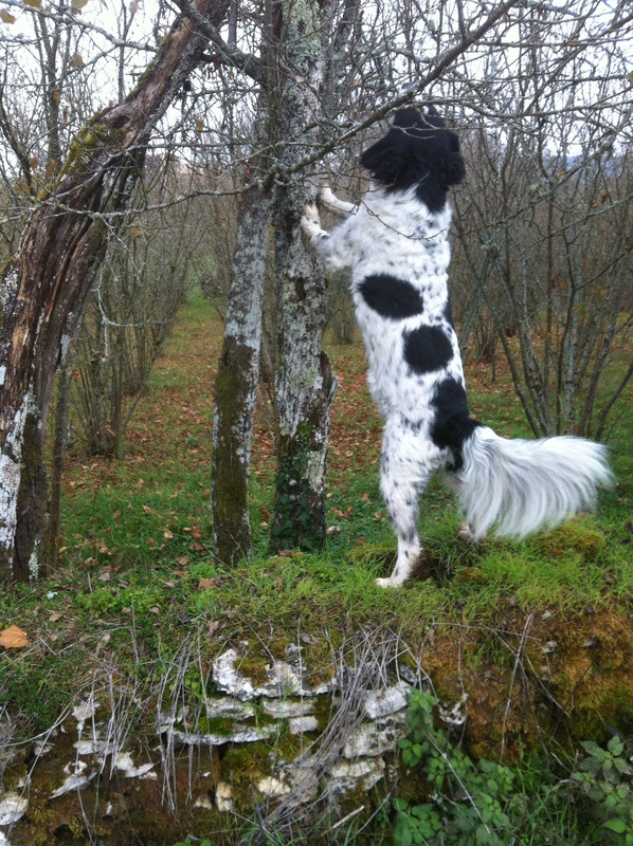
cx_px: 316
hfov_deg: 40.6
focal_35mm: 35
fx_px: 855
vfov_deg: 52.7
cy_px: 423
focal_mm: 3.85
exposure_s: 1/120
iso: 100
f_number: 2.8
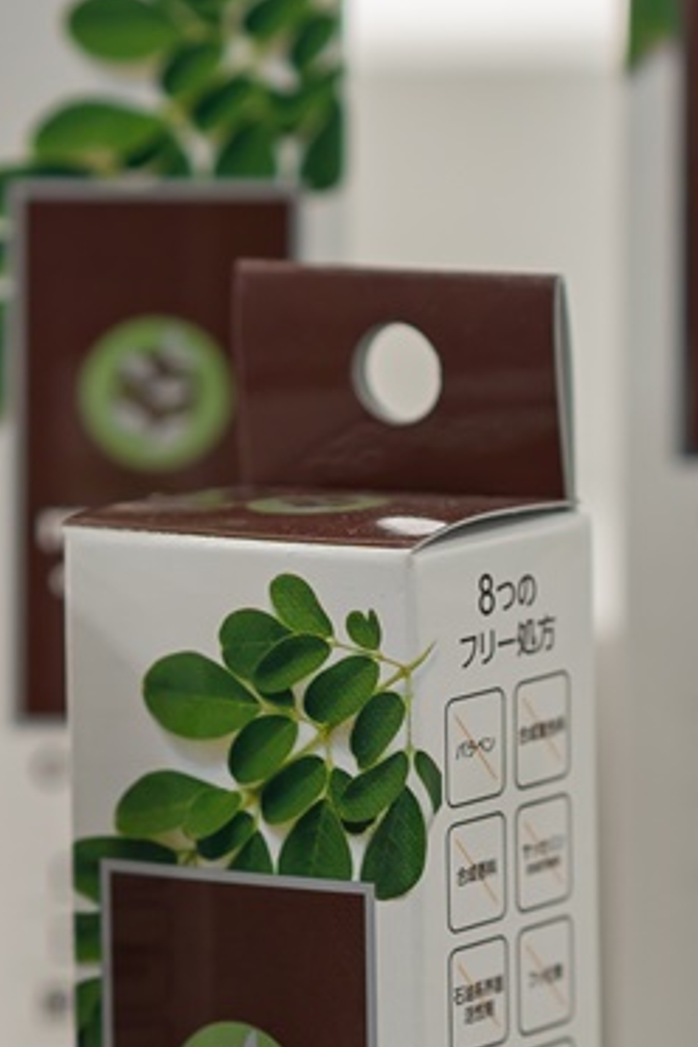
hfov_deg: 5.3
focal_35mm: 258
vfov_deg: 8.0
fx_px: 7503
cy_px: 954
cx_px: 355
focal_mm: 50
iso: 100
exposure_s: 1/160
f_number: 2.2
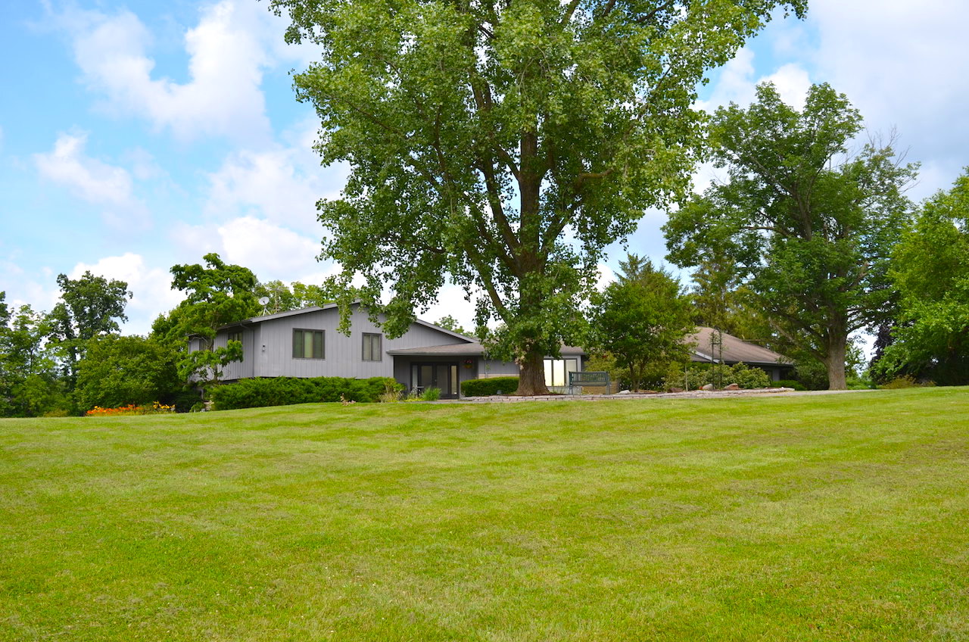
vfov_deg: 39.8
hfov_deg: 57.3
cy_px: 321
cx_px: 484
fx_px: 886
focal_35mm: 33
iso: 100
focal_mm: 22
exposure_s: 1/250
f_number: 8
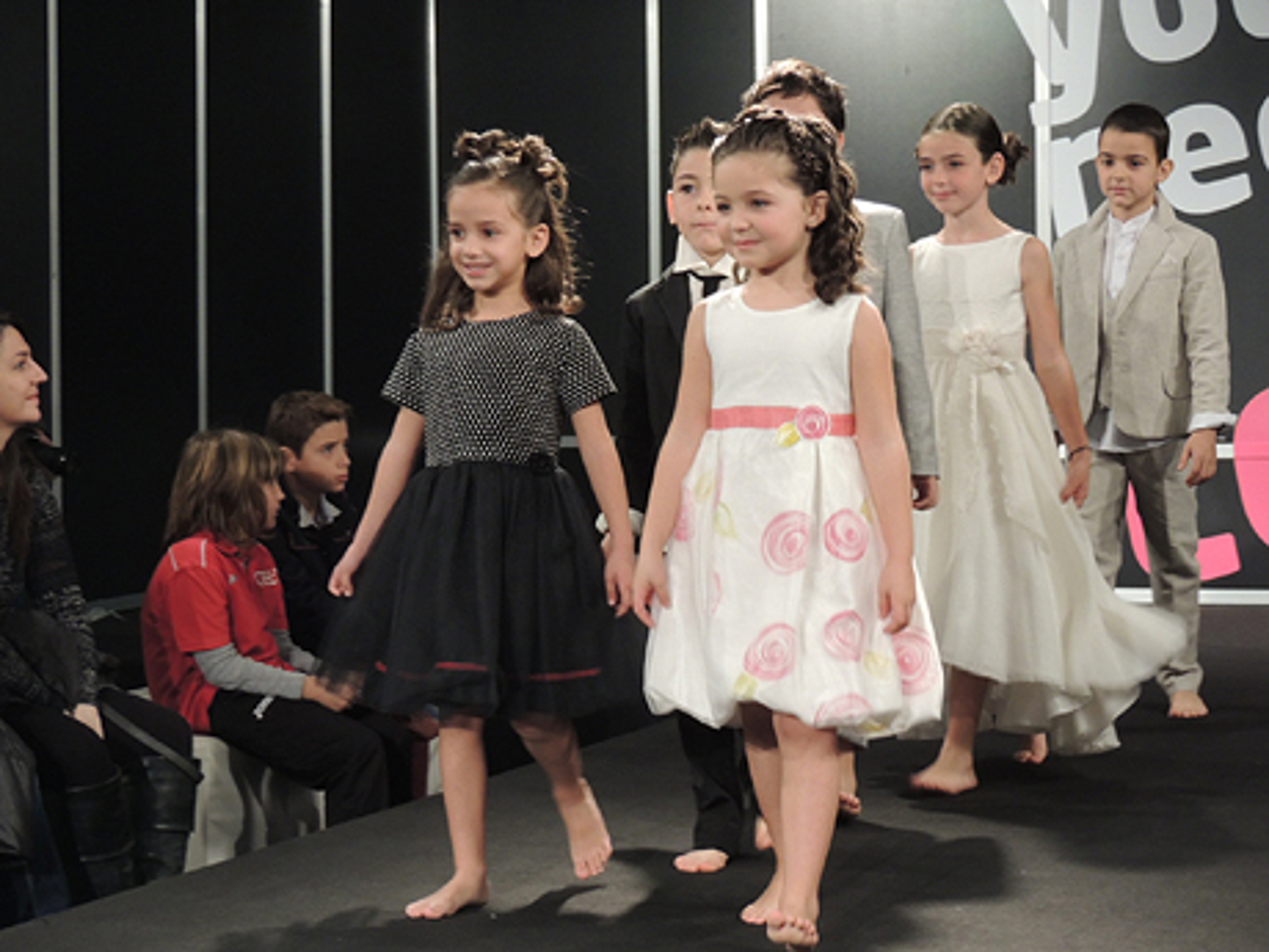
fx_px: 3116
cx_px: 634
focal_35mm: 85
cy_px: 476
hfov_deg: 23.0
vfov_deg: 17.4
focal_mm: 15.1
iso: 400
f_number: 4
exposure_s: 1/50
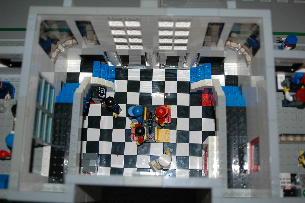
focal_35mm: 42
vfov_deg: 31.8
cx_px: 152
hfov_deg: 46.4
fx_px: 356
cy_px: 102
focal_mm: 28
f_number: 3.5
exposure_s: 1/60
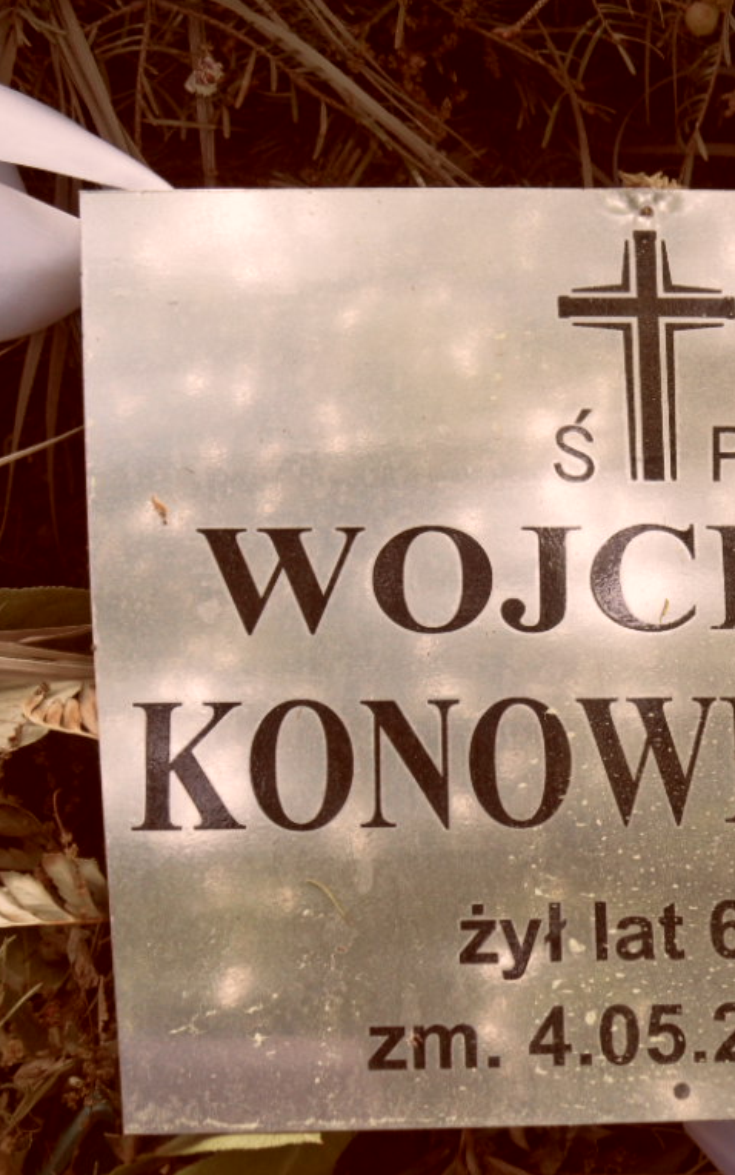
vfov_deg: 29.0
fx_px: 2274
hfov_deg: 18.0
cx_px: 675
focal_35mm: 71
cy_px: 586
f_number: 3.8
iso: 80
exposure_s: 1/125
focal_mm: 8.2
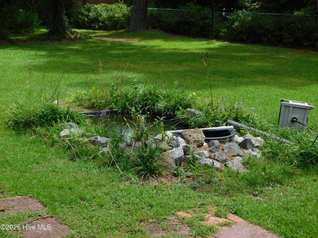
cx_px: 159
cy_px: 119
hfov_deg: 32.7
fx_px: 542
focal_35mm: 59
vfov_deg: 24.8
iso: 125
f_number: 4
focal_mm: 10.4
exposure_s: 1/500
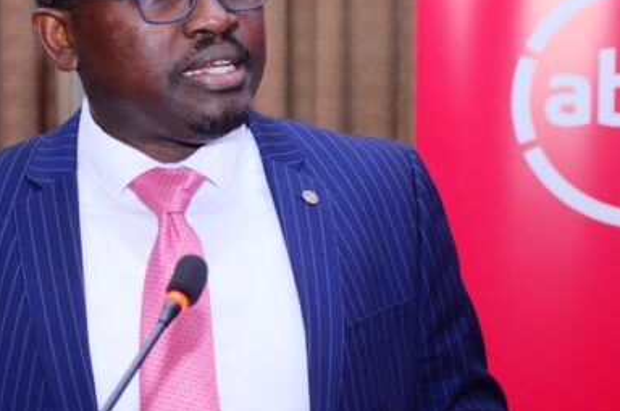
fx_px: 2477
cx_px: 223
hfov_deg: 14.3
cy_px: 186
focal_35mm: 144
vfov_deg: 9.5
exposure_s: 1/100
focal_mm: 48
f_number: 4.8
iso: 1000
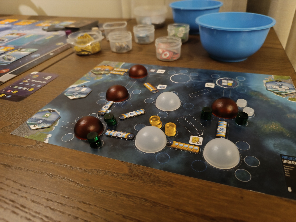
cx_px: 148
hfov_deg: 71.6
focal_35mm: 24
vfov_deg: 56.8
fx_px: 205
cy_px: 111
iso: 2367
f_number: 1.65
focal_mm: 6.14
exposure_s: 1/20
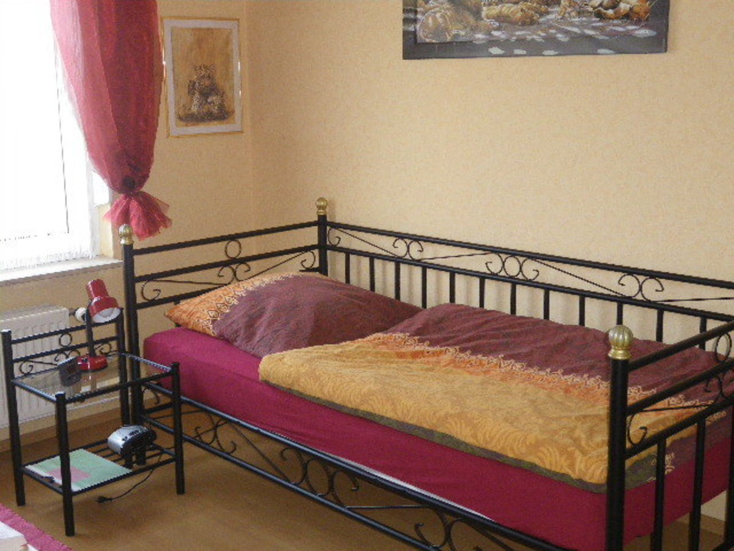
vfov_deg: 31.5
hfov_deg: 41.2
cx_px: 367
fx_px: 975
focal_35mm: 46
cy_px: 276
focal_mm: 8.2
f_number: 3.3
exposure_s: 1/80
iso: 500
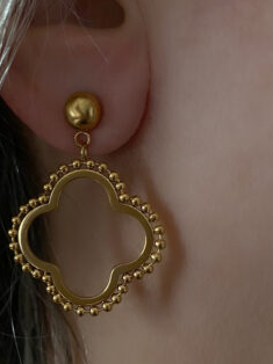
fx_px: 484
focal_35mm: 46
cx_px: 73
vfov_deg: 41.1
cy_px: 219
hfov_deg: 31.0
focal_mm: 4.25
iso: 500
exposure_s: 1/60
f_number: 1.8
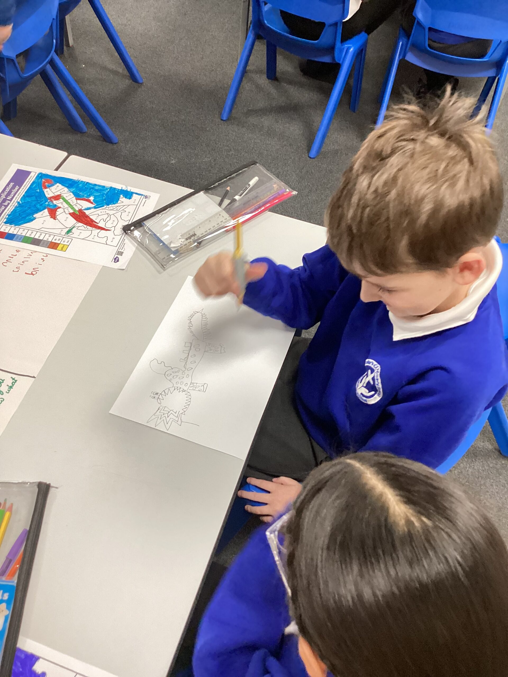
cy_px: 338
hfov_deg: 45.4
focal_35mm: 31
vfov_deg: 58.4
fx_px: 607
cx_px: 254
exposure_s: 1/50
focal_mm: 3.3
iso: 160
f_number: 2.4
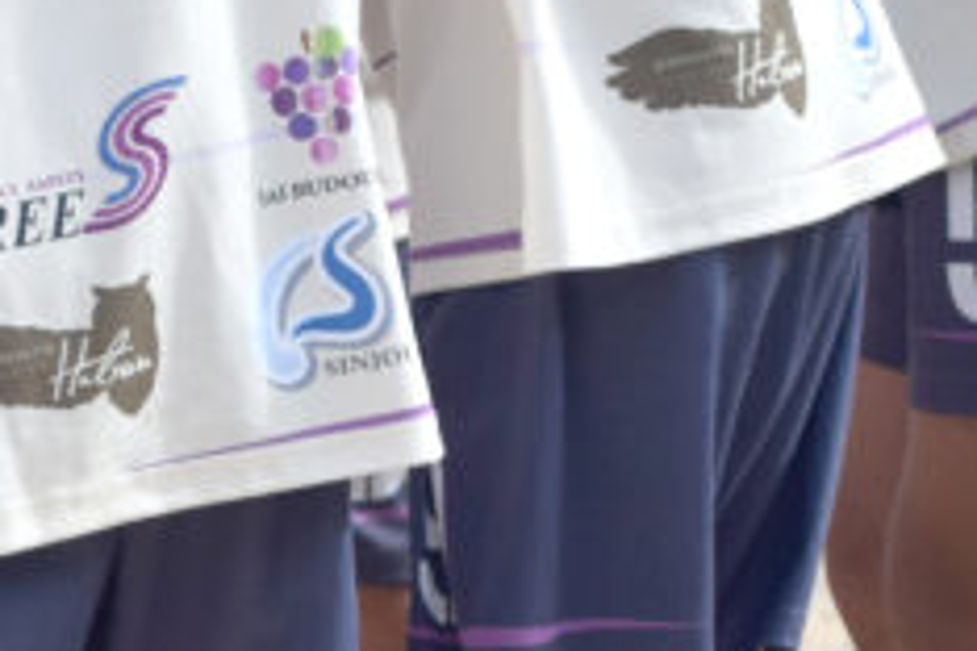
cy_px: -303
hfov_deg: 4.5
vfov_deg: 3.0
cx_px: -434
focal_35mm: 460
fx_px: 12483
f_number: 5.6
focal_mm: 70
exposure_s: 1/1250
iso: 400
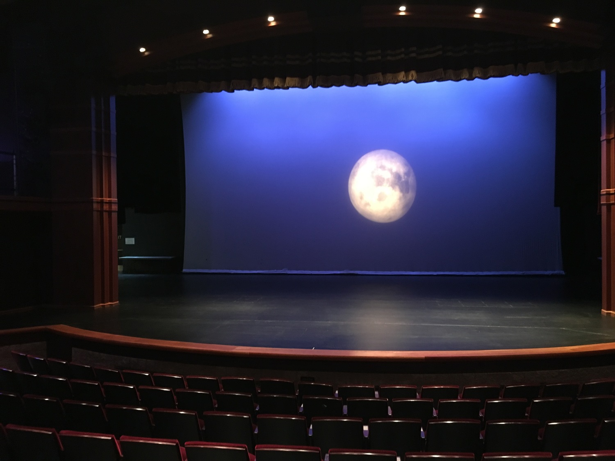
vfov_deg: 48.2
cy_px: 230
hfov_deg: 61.7
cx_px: 308
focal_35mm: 29
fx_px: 515
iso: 400
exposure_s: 1/15
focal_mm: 4.15
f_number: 2.2
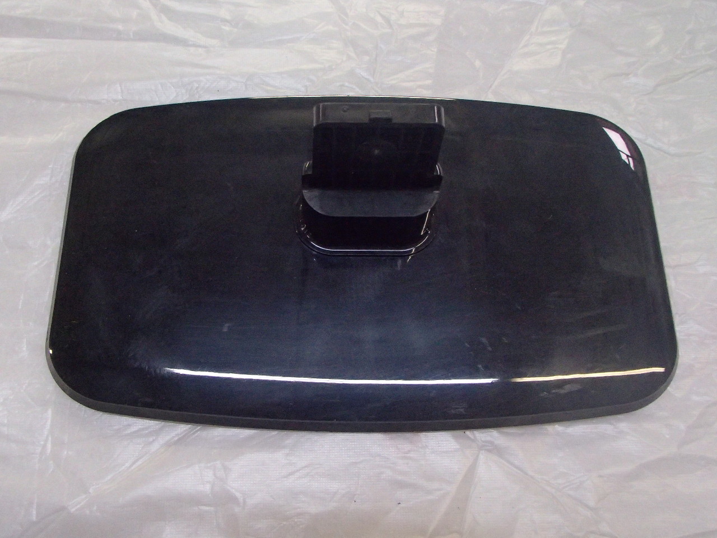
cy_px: 269
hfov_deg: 60.0
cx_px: 358
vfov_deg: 46.8
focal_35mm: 30
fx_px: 621
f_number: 4.1
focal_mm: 5.4
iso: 800
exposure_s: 1/30
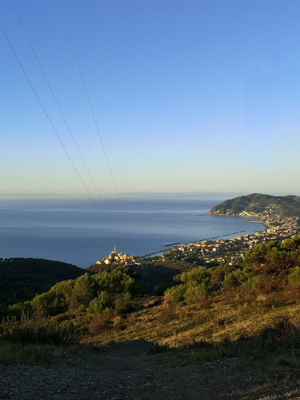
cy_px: 200
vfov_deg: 51.4
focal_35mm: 36
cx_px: 150
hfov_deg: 39.7
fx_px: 416
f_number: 1.8
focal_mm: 5.58
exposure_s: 1/962
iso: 50
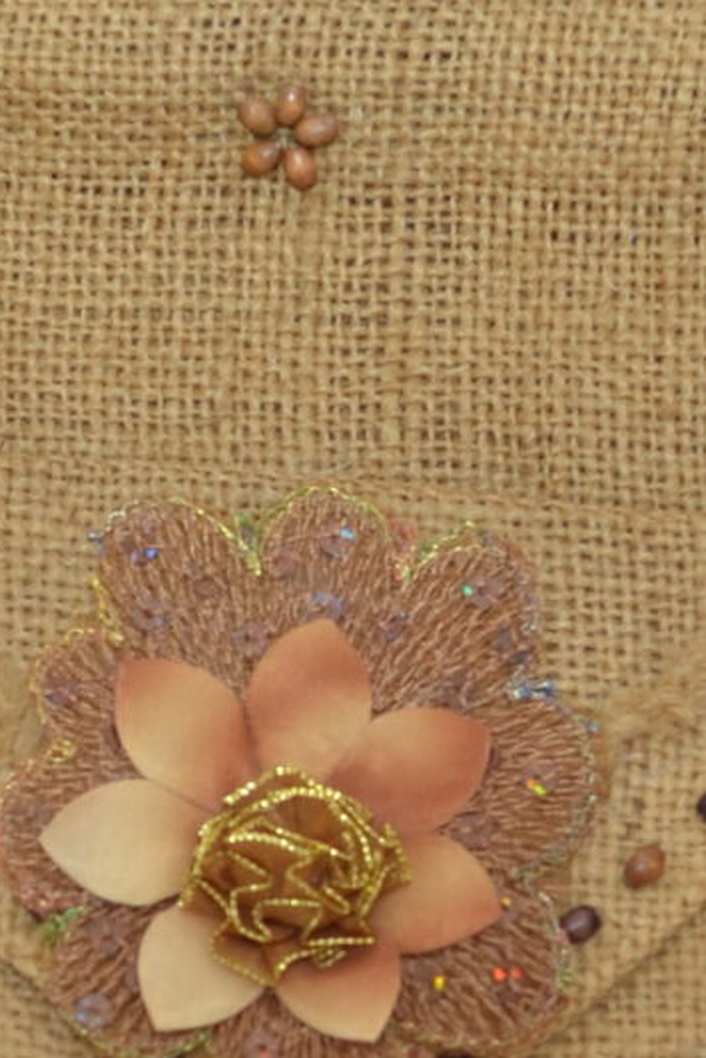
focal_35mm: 159
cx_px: 206
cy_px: 265
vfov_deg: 12.9
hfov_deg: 8.6
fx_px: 4677
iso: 100
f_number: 3.8
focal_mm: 22
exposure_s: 1/6
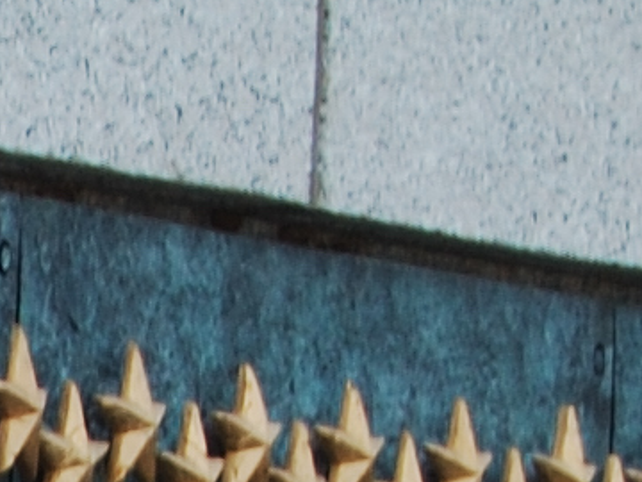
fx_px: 12278
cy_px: 1730
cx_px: -1457
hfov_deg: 2.9
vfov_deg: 2.2
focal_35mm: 662
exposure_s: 1/200
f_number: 7.1
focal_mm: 55
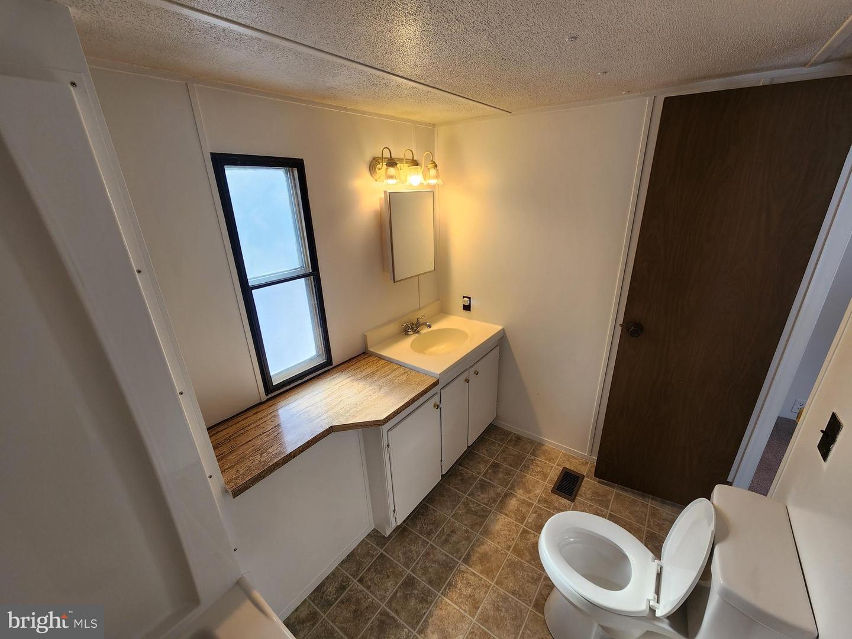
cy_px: 320
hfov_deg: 106.2
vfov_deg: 89.9
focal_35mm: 13
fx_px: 320
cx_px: 426
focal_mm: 2.2
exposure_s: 1/60
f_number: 2.2
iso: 64
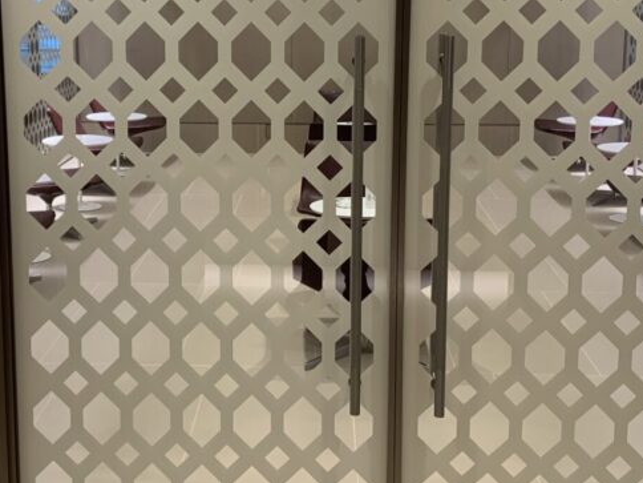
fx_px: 1022
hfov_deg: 34.9
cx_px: 270
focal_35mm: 55
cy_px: 148
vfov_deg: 26.4
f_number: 1.8
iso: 80
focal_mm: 4.25
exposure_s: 1/50
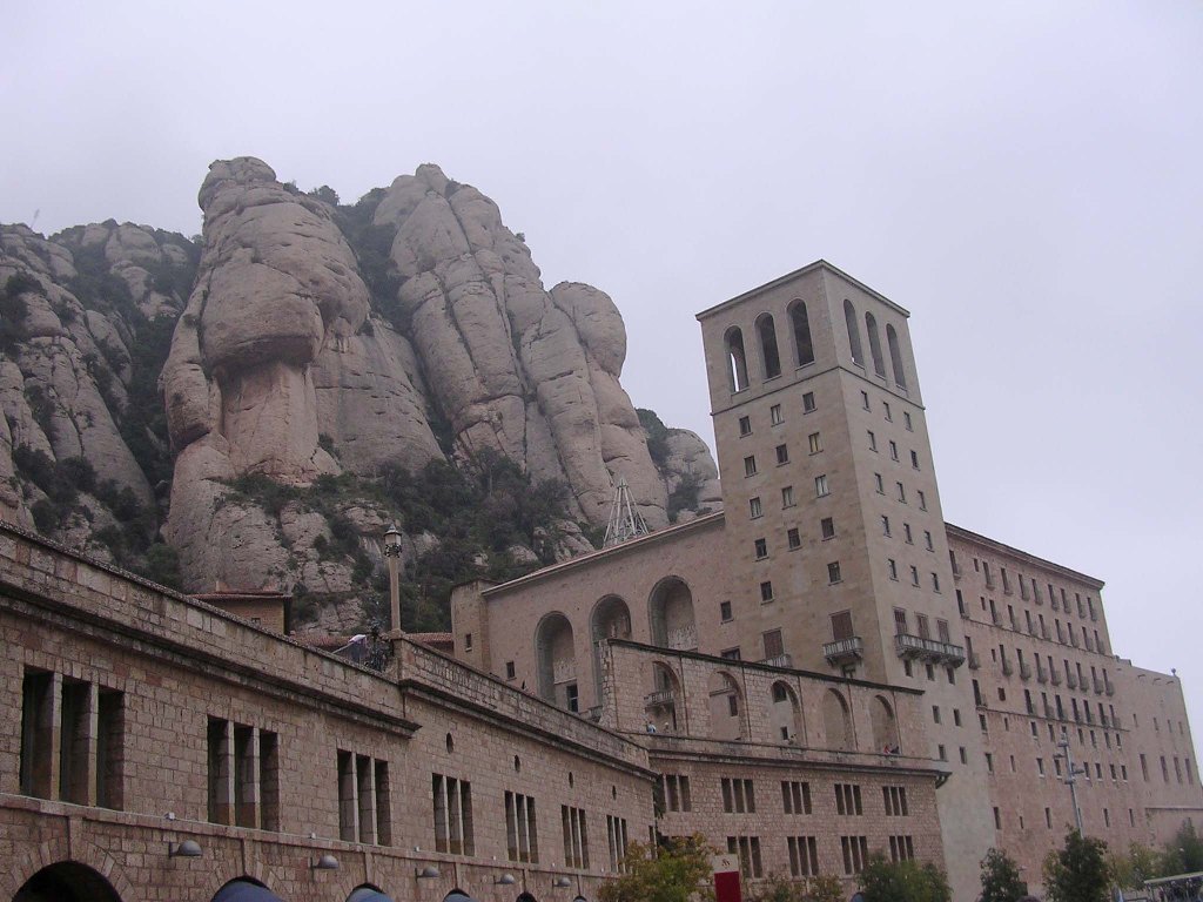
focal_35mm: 38
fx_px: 1321
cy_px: 451
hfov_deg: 49.0
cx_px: 602
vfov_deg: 37.7
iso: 100
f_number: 2.8
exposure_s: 1/421
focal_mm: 5.8
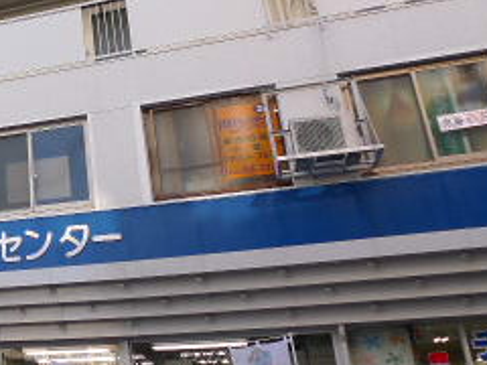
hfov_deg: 26.7
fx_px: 900
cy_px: 126
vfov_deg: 22.8
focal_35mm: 64
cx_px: -103
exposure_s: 1/250
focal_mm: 5.1
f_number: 2.8
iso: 80
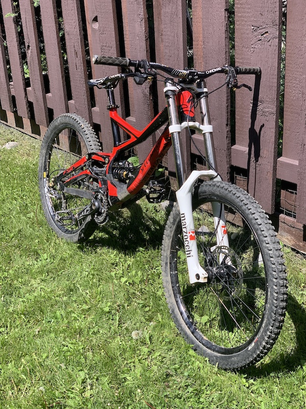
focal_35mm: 52
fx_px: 613
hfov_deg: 28.0
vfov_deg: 36.8
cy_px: 204
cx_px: 153
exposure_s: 1/457
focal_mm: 6
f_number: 2.4
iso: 16
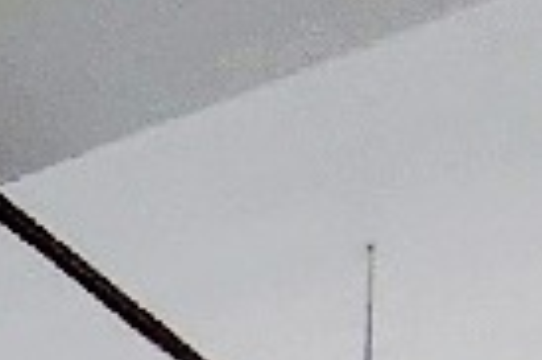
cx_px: -419
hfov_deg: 13.9
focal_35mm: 132
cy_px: 1163
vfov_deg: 8.3
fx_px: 1985
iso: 100
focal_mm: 1.43
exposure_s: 1/202
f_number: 2.2
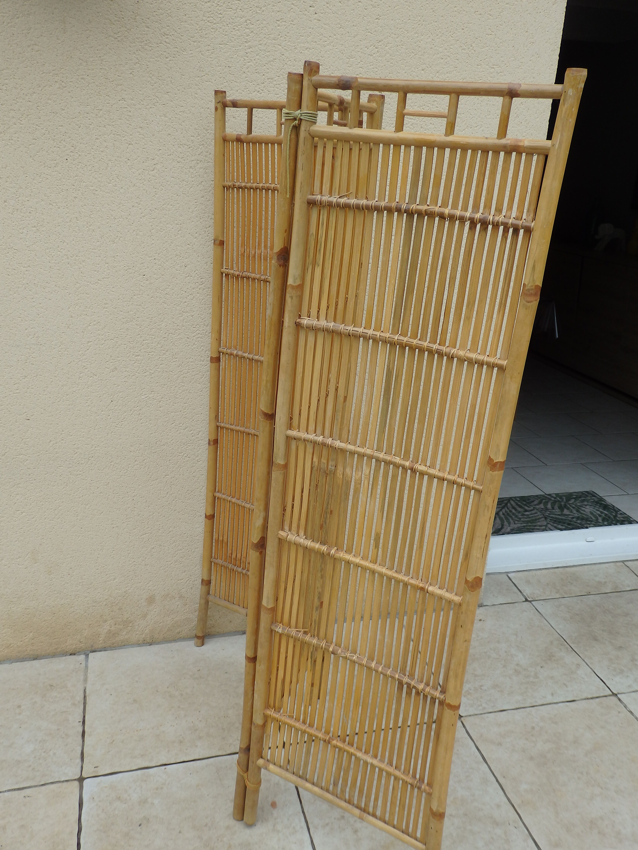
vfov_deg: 60.0
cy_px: 425
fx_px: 737
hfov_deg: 46.8
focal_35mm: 30
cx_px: 319
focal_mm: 5.5
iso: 125
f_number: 3.3
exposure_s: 1/500
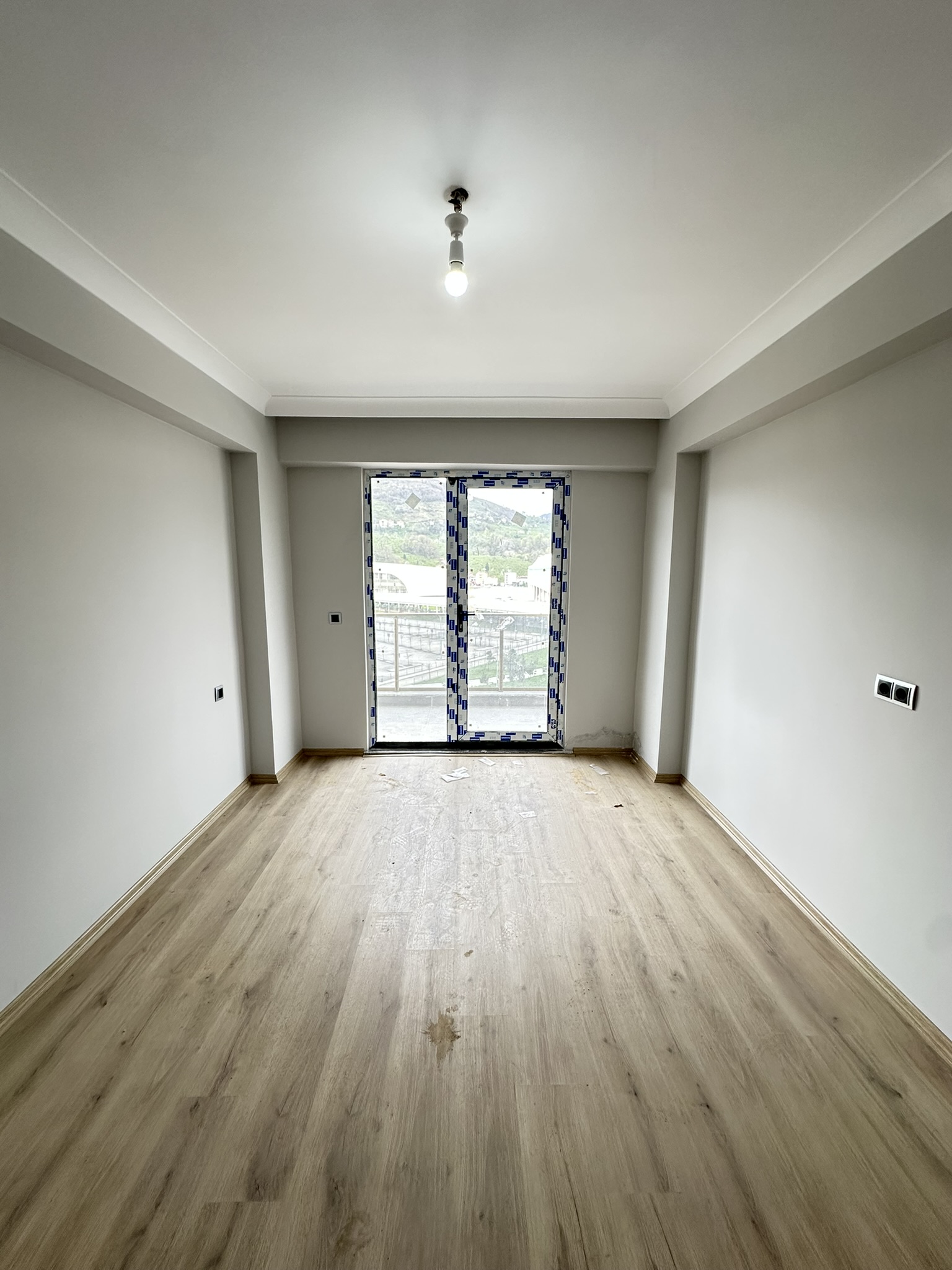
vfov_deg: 102.1
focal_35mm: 14
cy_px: 635
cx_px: 476
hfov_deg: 85.7
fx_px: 513
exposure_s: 1/99
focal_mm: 2.22
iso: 125
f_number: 2.2
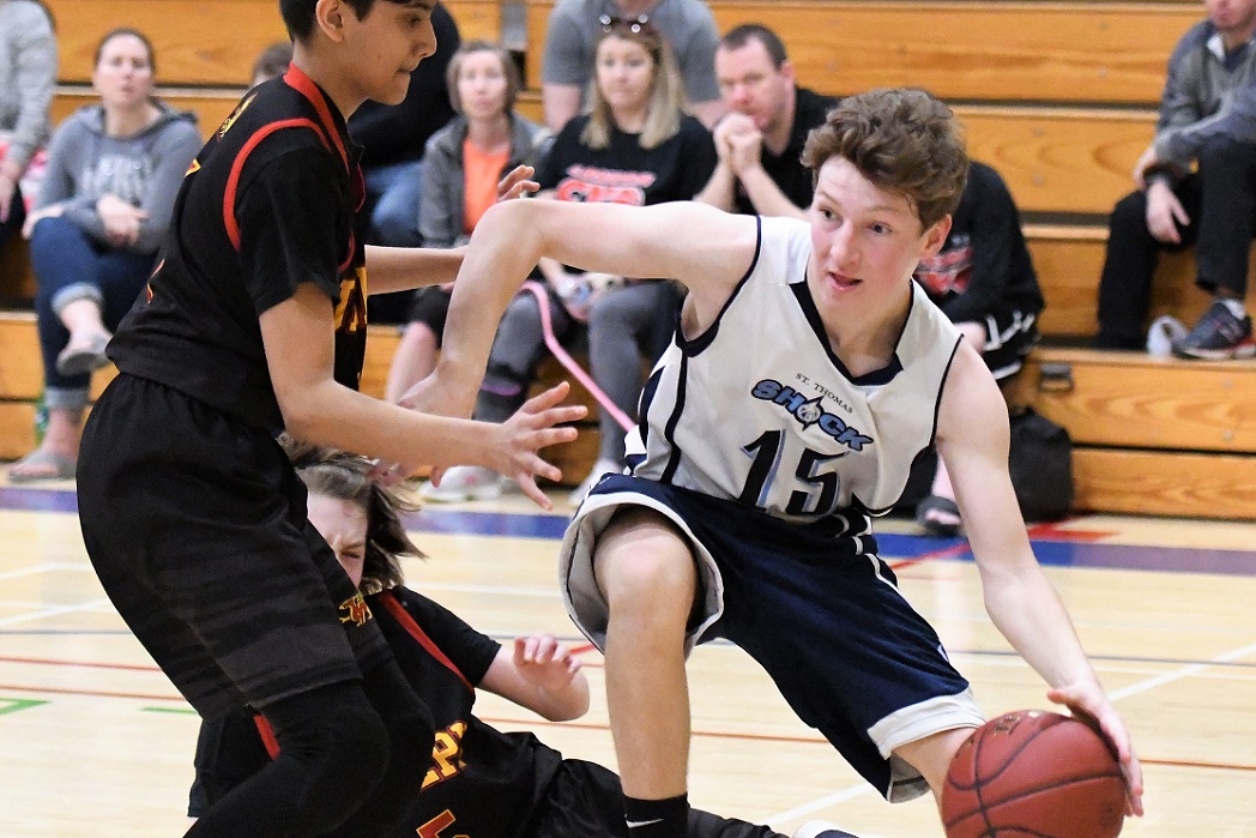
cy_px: 419
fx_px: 4082
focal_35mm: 117
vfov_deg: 11.7
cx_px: 628
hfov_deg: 17.5
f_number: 2.8
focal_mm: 78
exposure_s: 1/1000
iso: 14400
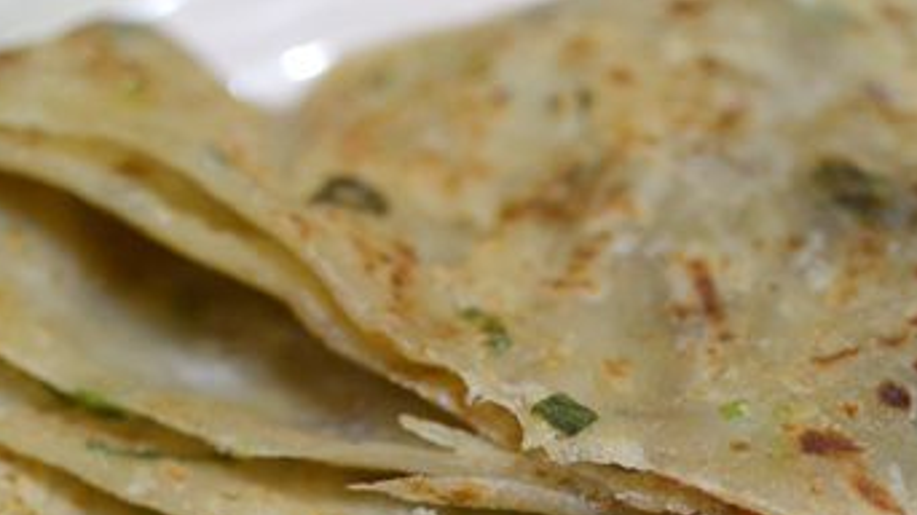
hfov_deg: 28.2
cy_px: 441
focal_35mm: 75
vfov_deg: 15.9
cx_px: 499
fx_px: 1823
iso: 800
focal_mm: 18.5
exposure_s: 1/50
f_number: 1.8
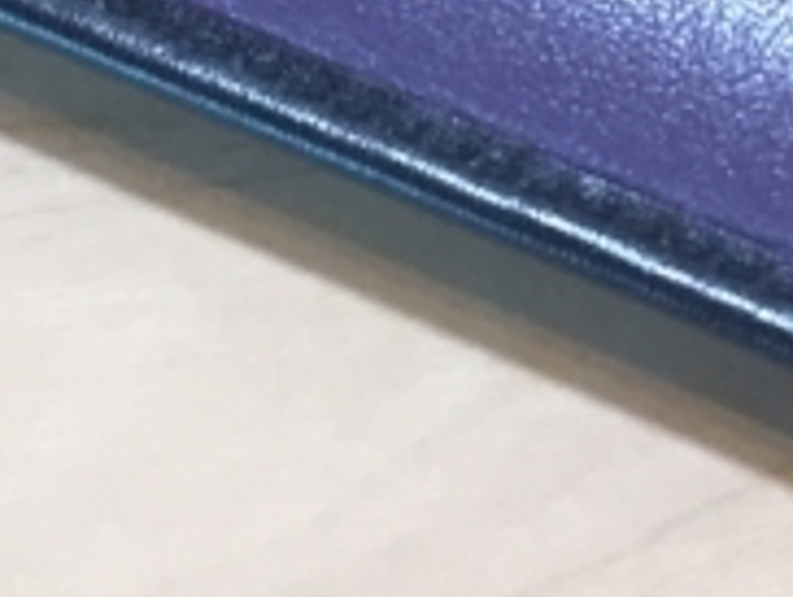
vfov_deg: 8.2
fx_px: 3739
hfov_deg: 11.9
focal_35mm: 163
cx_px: 915
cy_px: -985
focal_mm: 4.15
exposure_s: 1/30
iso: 50
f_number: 2.2
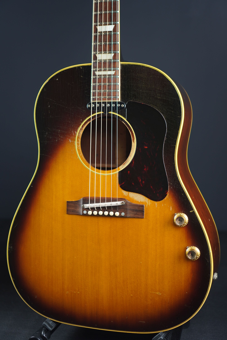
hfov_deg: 25.8
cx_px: 114
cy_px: 170
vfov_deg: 37.9
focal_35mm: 52
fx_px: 497
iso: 100
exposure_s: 1/60
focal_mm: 35
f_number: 2
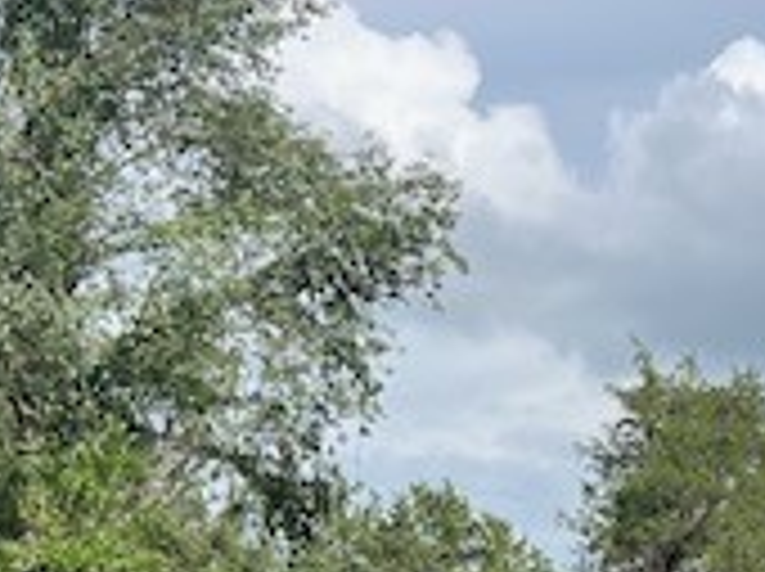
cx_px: 850
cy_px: 626
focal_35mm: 98
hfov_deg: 19.2
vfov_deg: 14.7
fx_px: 2163
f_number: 1.5
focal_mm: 5.7
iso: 50
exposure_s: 1/3165
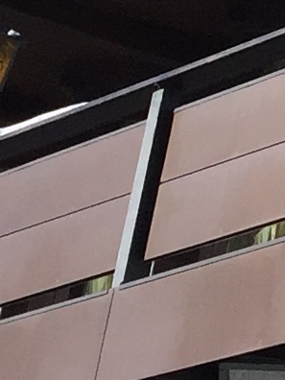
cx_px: 989
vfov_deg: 7.7
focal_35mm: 239
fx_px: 2624
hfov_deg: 5.6
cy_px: -507
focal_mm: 4.15
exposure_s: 1/3049
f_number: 2.2
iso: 32
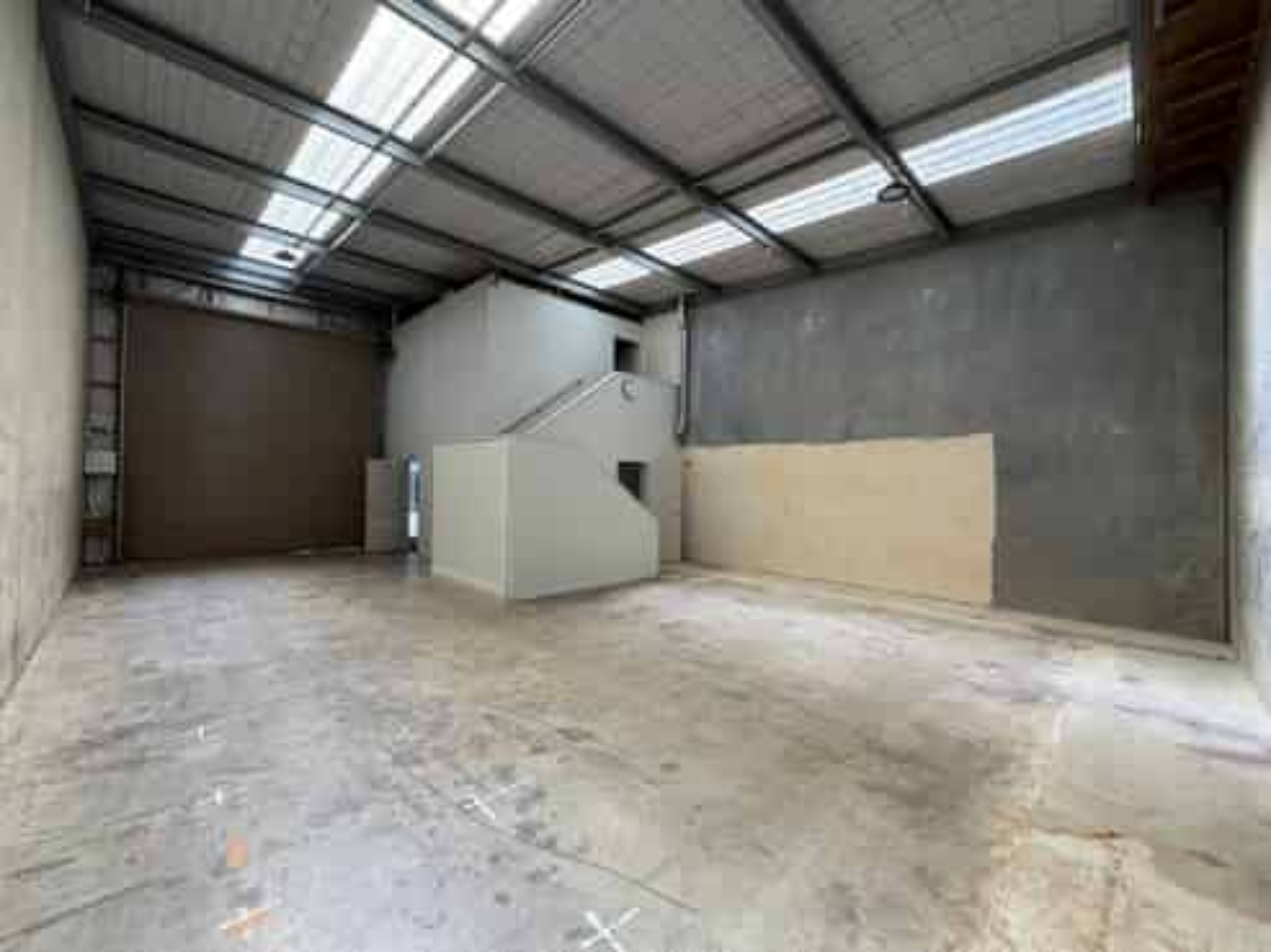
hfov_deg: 102.1
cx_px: 636
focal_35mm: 14
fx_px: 514
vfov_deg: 85.6
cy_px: 476
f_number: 2.2
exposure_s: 1/240
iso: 40
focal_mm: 2.22
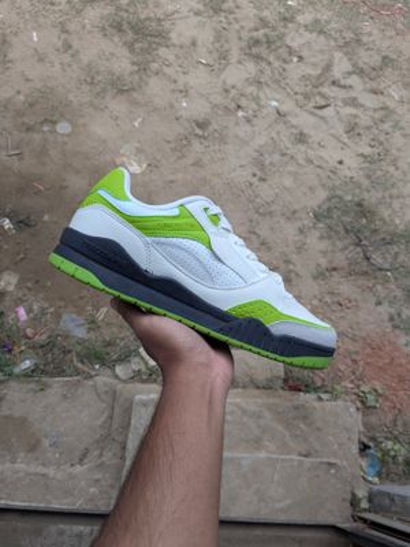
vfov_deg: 65.3
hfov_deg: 51.4
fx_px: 426
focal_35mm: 27
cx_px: 205
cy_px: 274
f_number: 1.73
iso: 103
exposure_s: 1/99.9
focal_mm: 4.38
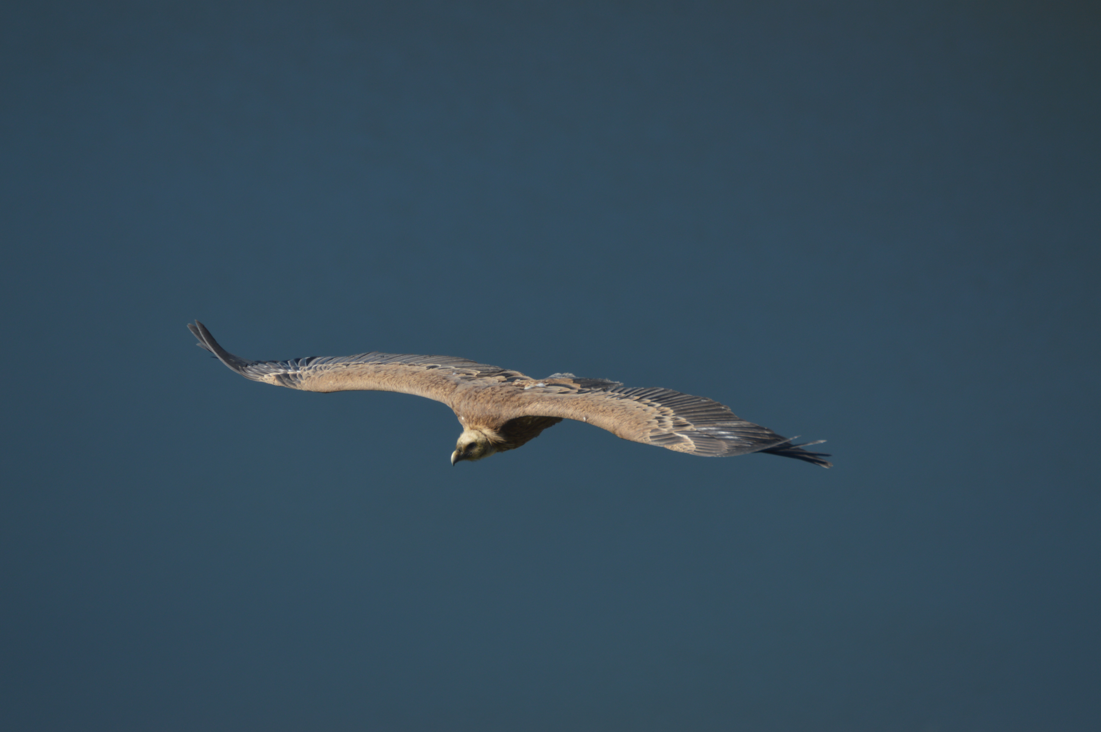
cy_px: 366
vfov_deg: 2.3
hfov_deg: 3.4
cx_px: 550
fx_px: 18334
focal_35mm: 600
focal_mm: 400
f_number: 6.3
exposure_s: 1/400
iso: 100
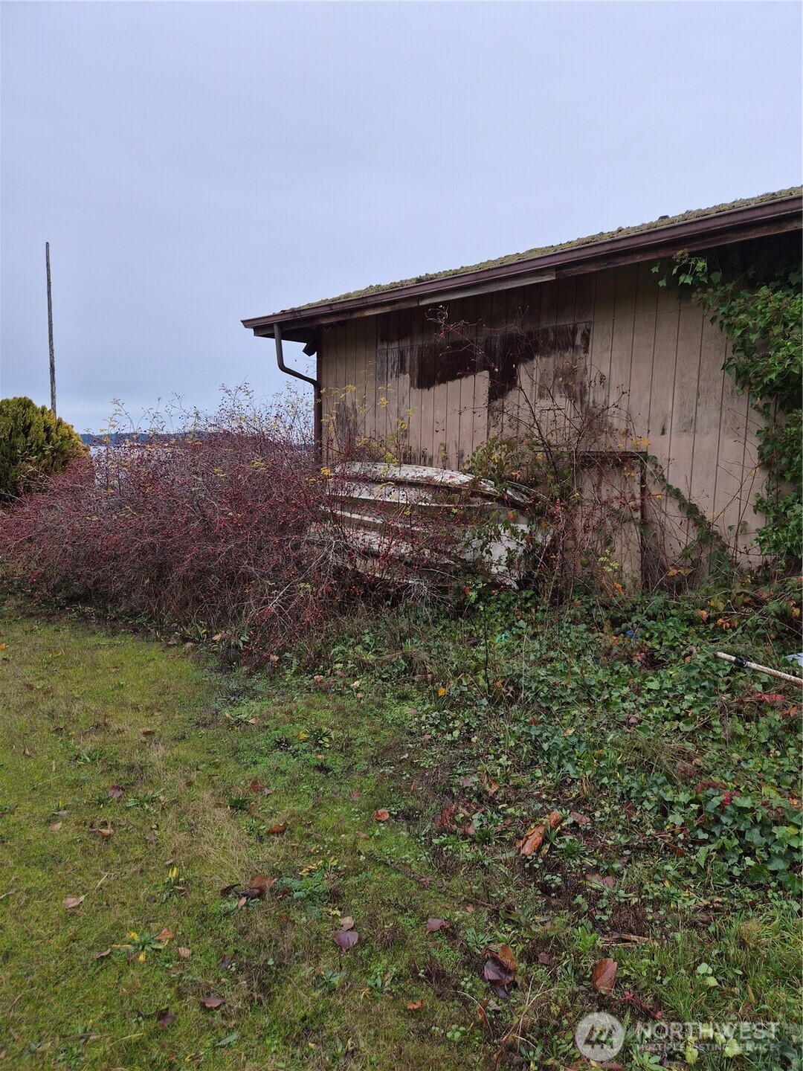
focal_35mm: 23
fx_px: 711
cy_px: 536
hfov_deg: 58.9
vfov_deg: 73.9
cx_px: 402
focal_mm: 5.4
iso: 80
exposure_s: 1/1072
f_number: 1.8
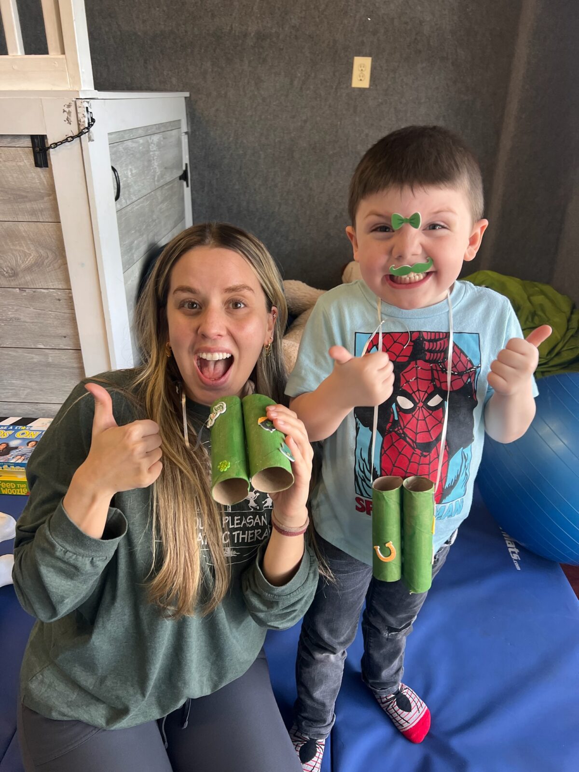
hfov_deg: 53.1
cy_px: 386
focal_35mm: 26
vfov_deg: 67.3
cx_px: 290
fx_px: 580
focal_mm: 5.7
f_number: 1.5
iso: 100
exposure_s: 1/120
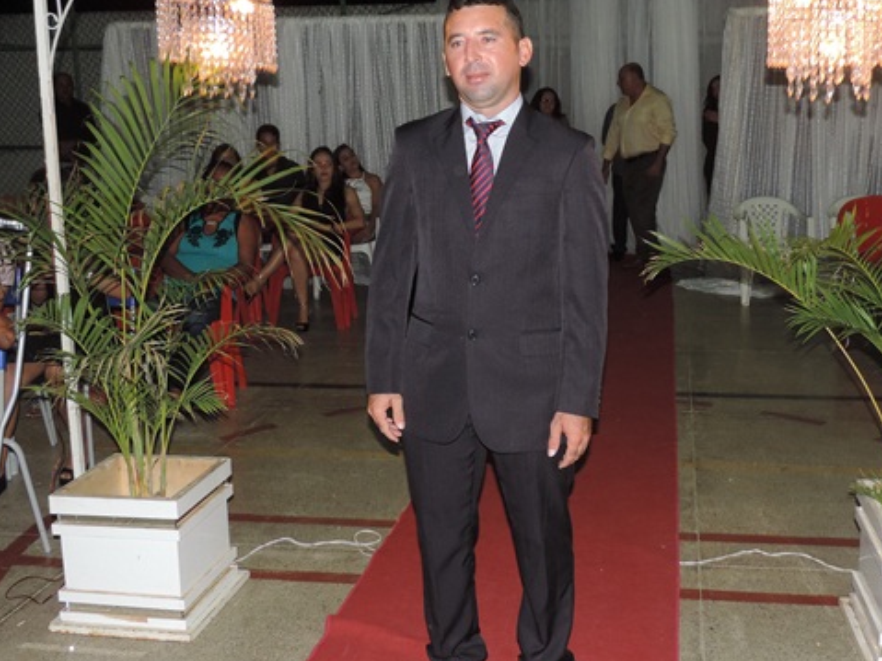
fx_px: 1121
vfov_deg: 32.8
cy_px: 305
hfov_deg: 42.9
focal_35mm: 44
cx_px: 489
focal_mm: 5.3
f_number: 3.1
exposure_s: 1/30
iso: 200
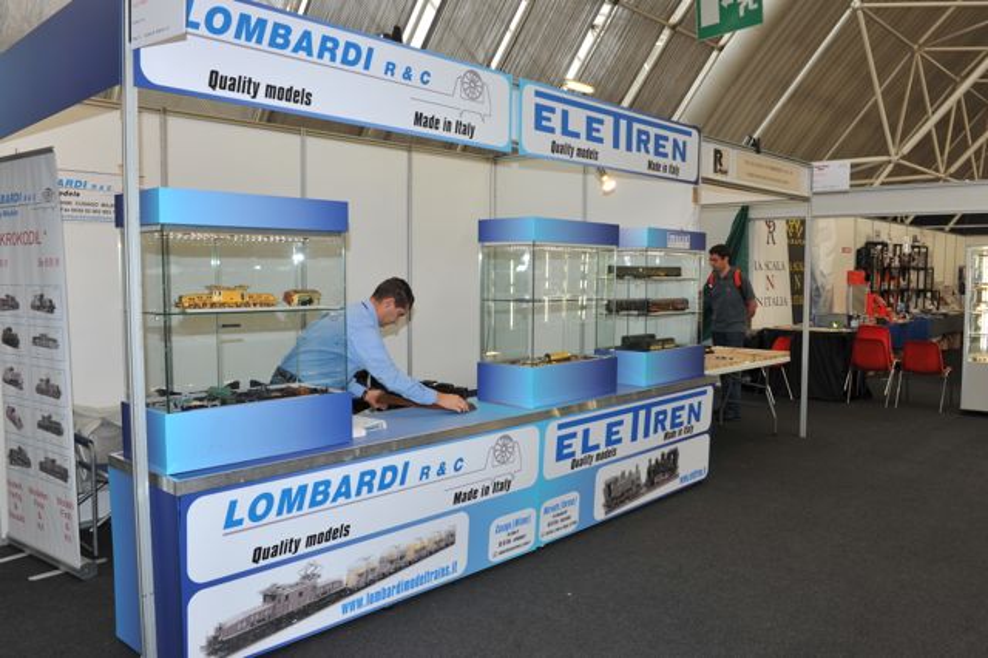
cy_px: 329
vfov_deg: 46.4
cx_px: 494
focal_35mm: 28
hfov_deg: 65.5
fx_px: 768
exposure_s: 1/50
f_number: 7.1
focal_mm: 28
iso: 400
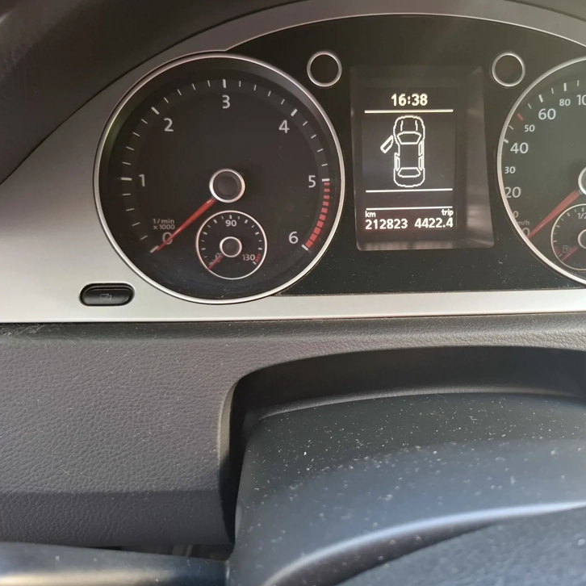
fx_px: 536
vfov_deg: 57.3
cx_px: 345
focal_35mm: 28
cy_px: 289
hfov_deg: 57.0
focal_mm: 5.54
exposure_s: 1/33
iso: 320
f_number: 1.8
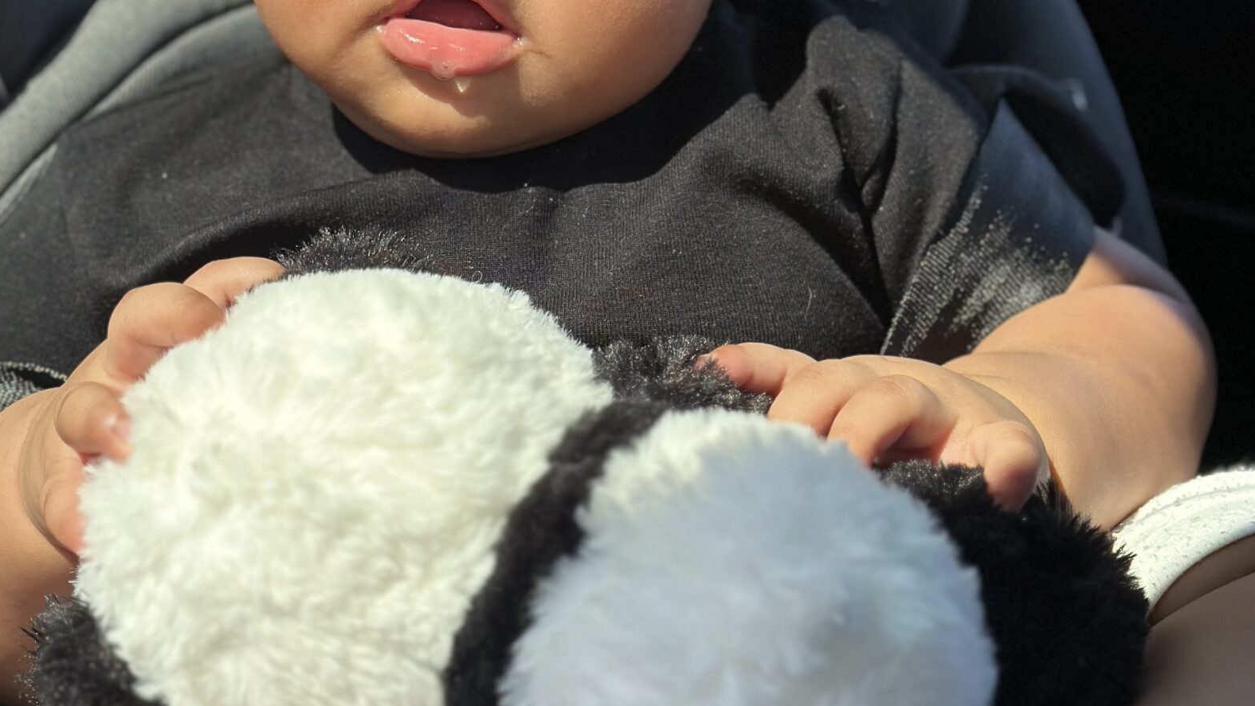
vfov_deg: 14.2
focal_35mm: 85
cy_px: 287
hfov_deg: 25.0
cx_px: 569
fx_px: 2829
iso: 80
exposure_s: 1/219
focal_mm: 6.86
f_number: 1.78
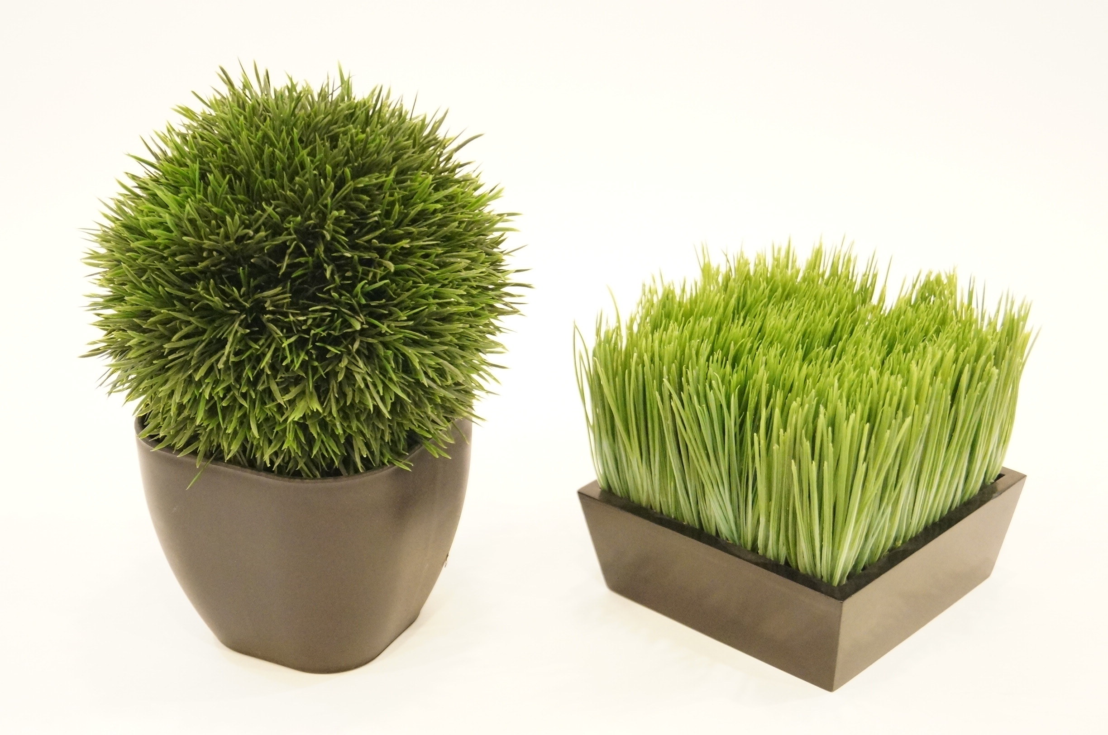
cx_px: 554
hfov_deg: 37.9
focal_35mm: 52
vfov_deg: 25.7
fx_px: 1613
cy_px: 368
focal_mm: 35
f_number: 5
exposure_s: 1/25
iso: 3200
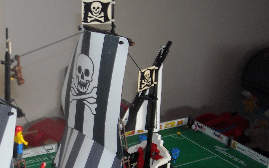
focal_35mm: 71
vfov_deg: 17.8
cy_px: 174
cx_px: 38
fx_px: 520
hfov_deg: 28.1
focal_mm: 5.7
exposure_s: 1/60
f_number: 2.8
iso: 200
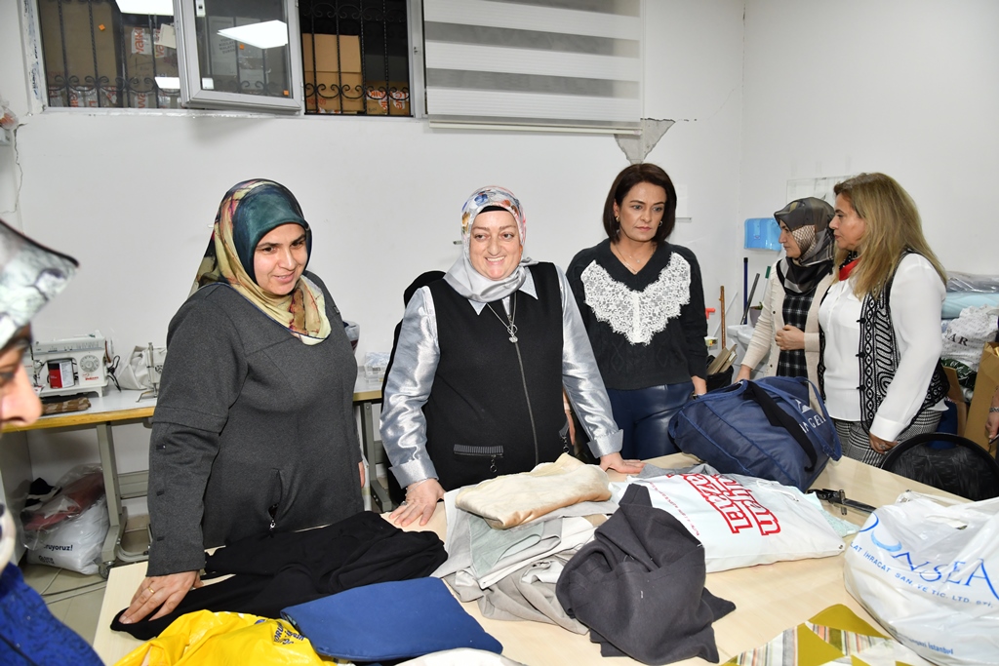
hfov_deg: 73.7
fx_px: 666
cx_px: 500
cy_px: 333
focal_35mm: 24
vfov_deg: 53.1
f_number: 7.1
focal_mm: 24
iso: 1000
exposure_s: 1/50
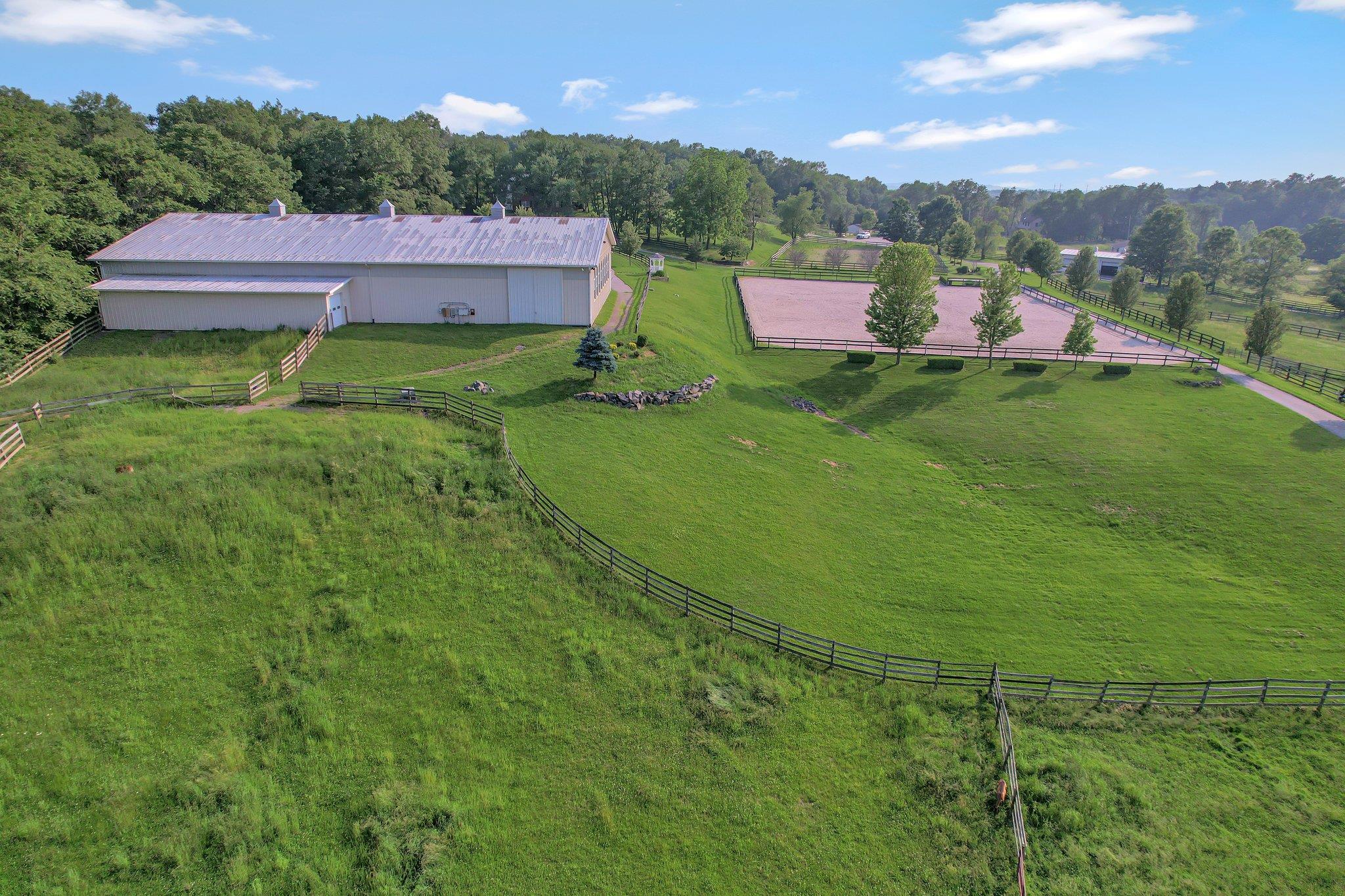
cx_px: 672
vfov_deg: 57.2
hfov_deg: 78.6
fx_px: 822
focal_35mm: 22
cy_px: 448
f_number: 2.8
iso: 100
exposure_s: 1/2000
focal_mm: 8.38
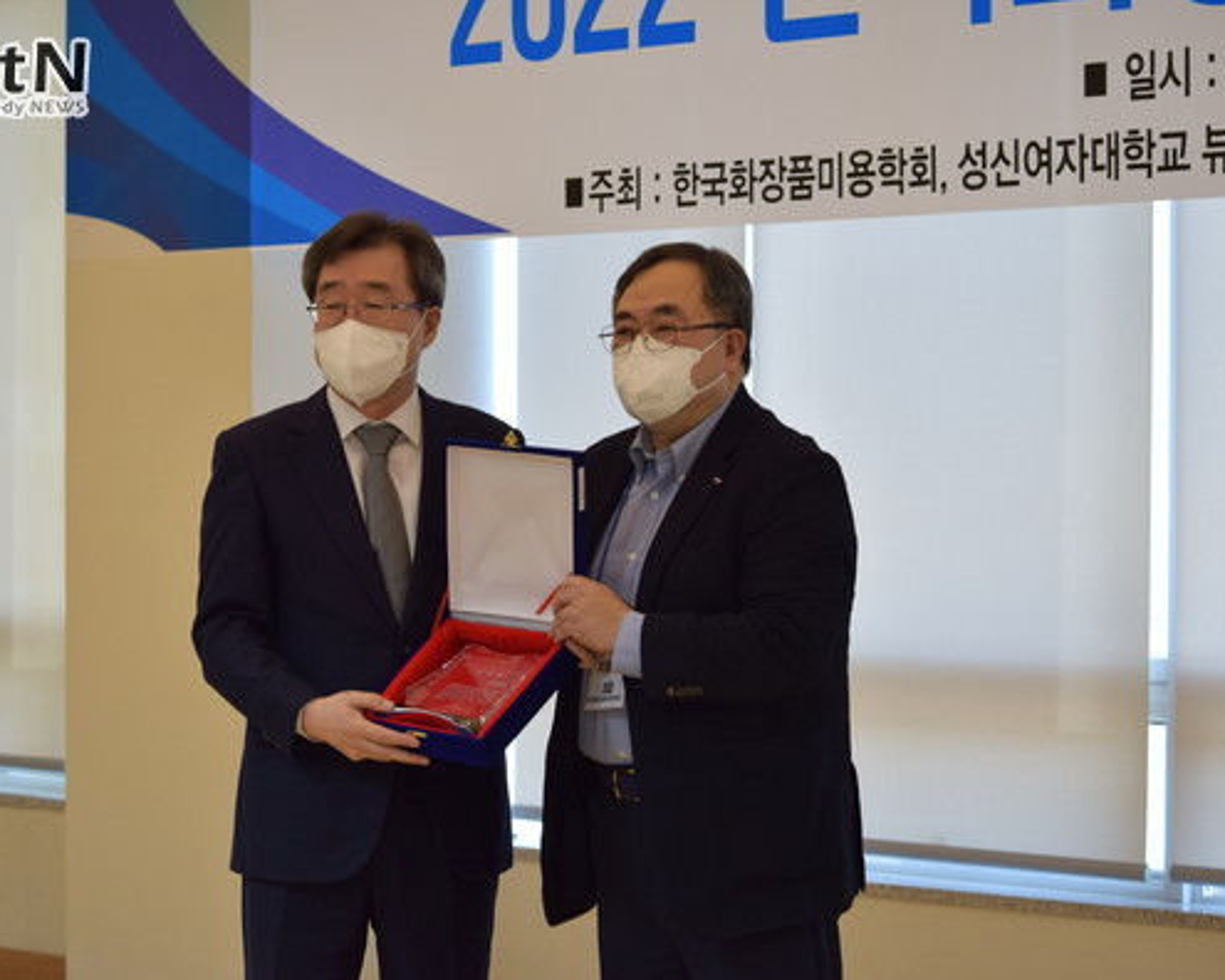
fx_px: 4206
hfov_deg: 16.6
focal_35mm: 116
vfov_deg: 13.3
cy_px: 492
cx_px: 554
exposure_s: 1/100
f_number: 5.6
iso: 1000
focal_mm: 68
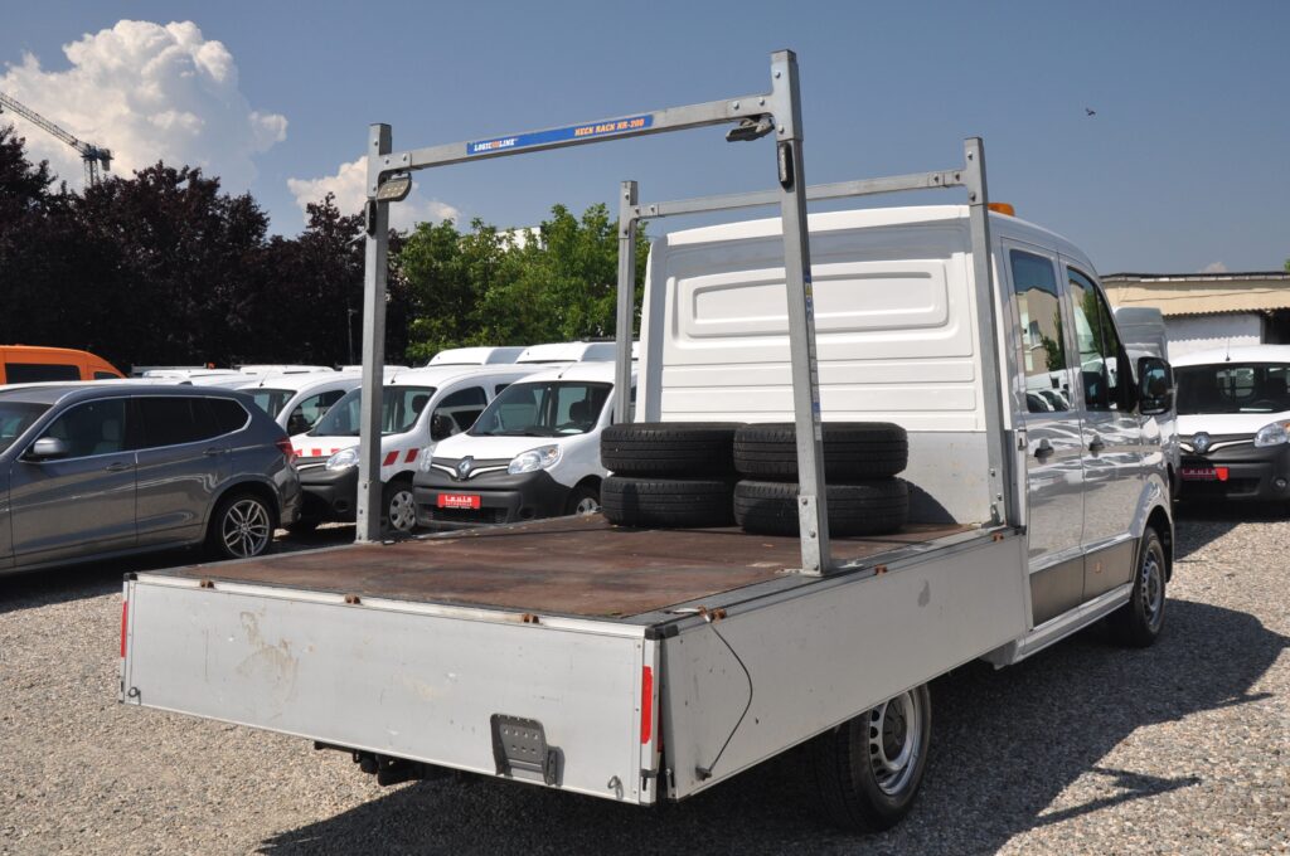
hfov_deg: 53.2
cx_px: 645
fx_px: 1288
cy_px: 428
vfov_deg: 36.8
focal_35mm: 36
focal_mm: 24
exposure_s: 1/400
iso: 500
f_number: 10
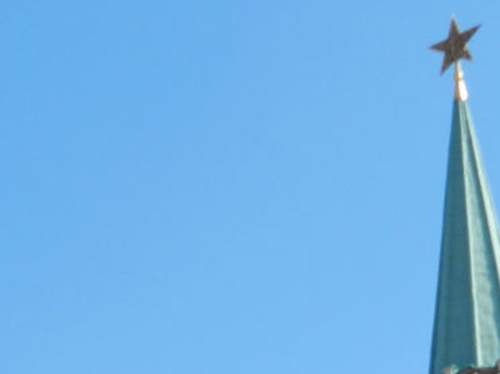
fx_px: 2280
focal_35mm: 158
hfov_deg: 12.5
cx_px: 236
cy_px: 635
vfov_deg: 9.0
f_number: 4.2
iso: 160
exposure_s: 1/800
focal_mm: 8.1
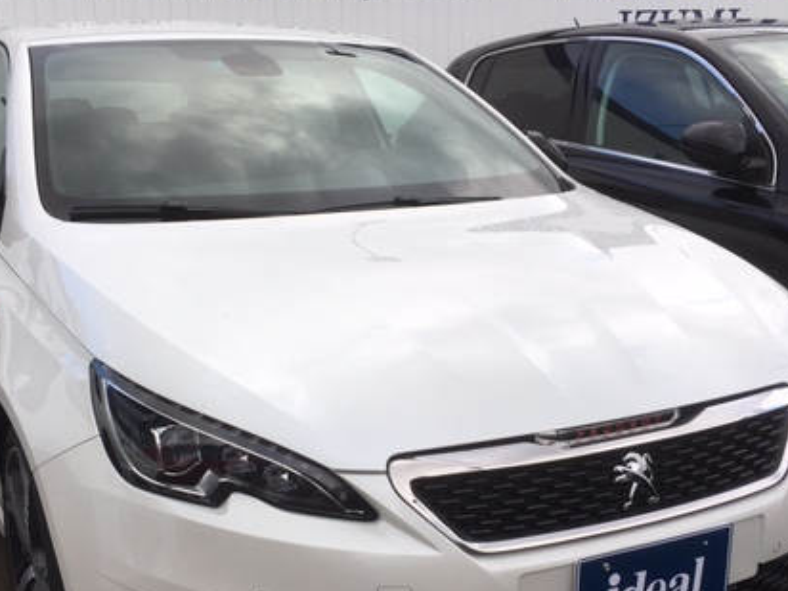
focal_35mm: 45
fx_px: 1024
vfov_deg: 31.8
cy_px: 415
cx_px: 356
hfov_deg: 42.0
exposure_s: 1/538
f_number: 2.2
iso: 25
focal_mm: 4.15
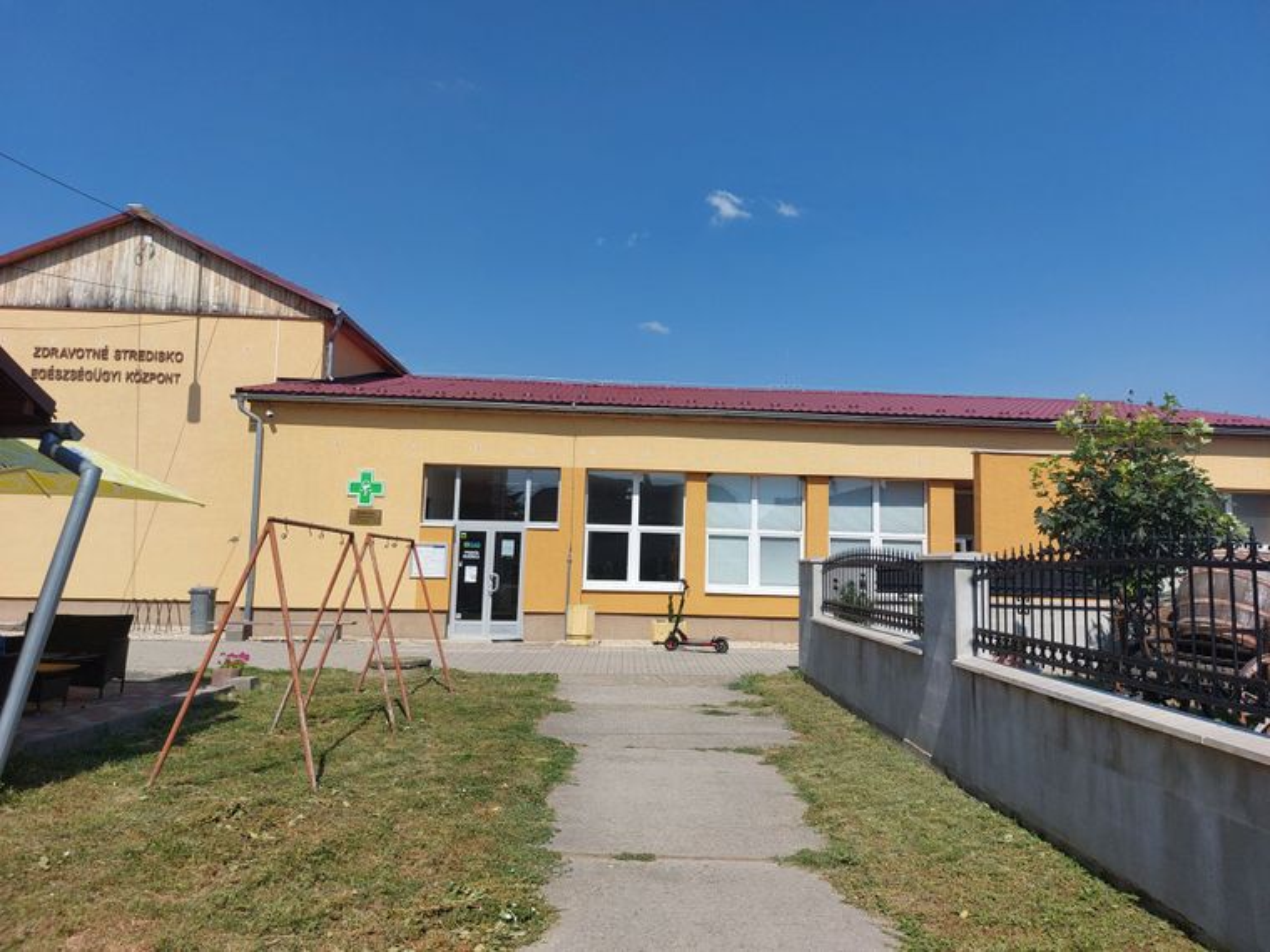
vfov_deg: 54.9
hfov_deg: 69.4
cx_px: 635
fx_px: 917
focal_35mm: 25
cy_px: 476
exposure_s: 1/1744
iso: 25
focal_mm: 5.23
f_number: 1.8
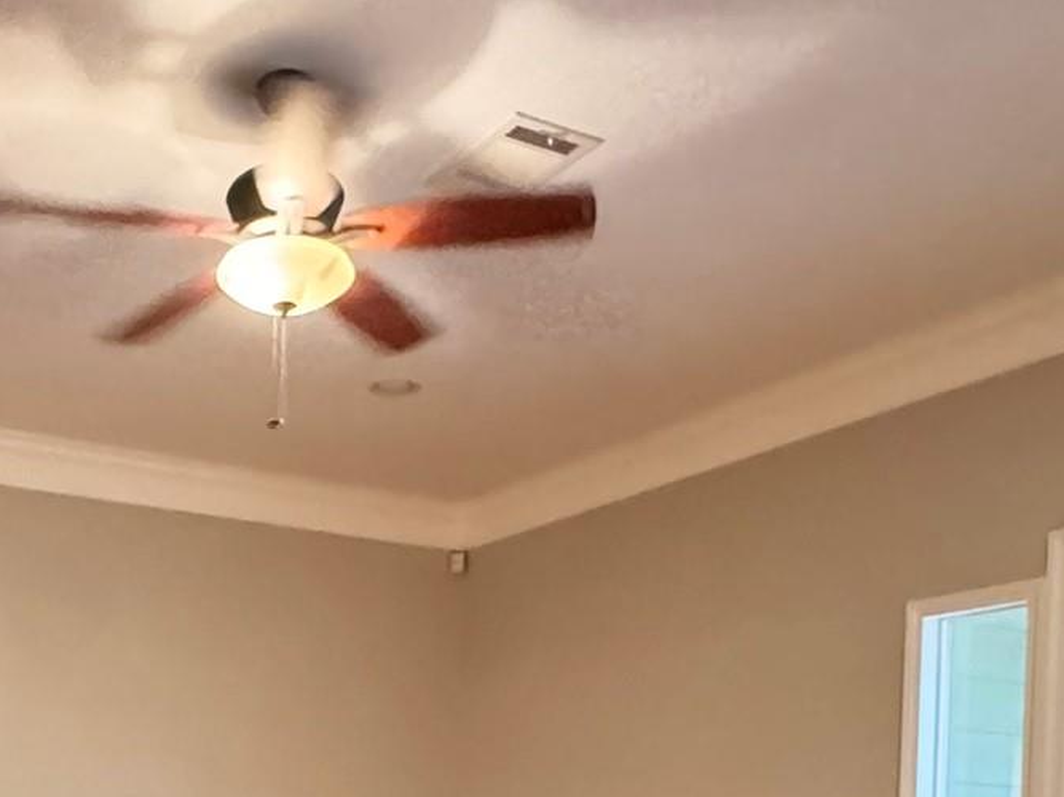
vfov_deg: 29.6
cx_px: 201
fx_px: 1321
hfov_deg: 41.8
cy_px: 915
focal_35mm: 43
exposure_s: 1/60
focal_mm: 2.22
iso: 1250
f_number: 2.2
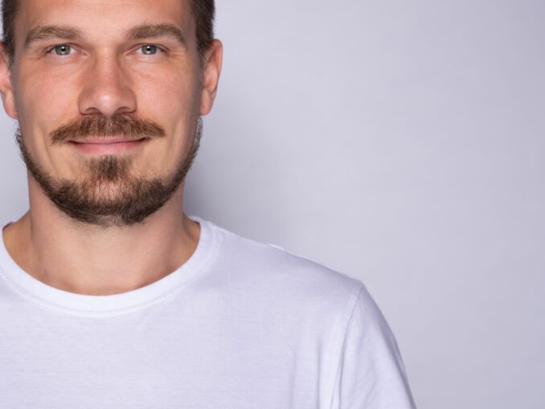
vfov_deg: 12.4
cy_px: 184
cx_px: 148
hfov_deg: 16.5
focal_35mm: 119
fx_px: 1873
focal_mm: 80
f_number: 5
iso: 100
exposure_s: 1/100
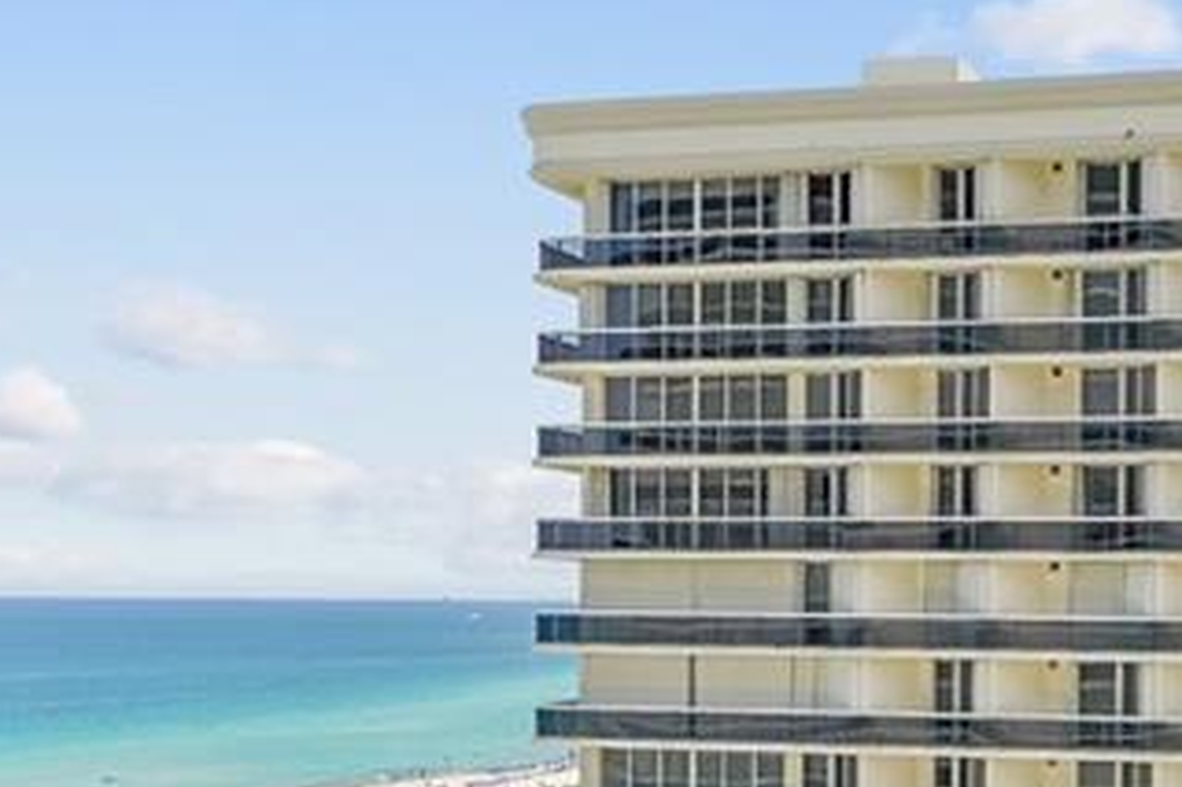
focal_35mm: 70
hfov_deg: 28.7
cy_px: 661
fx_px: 2297
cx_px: 768
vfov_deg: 19.2
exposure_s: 1/100
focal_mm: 14
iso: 100
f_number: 11
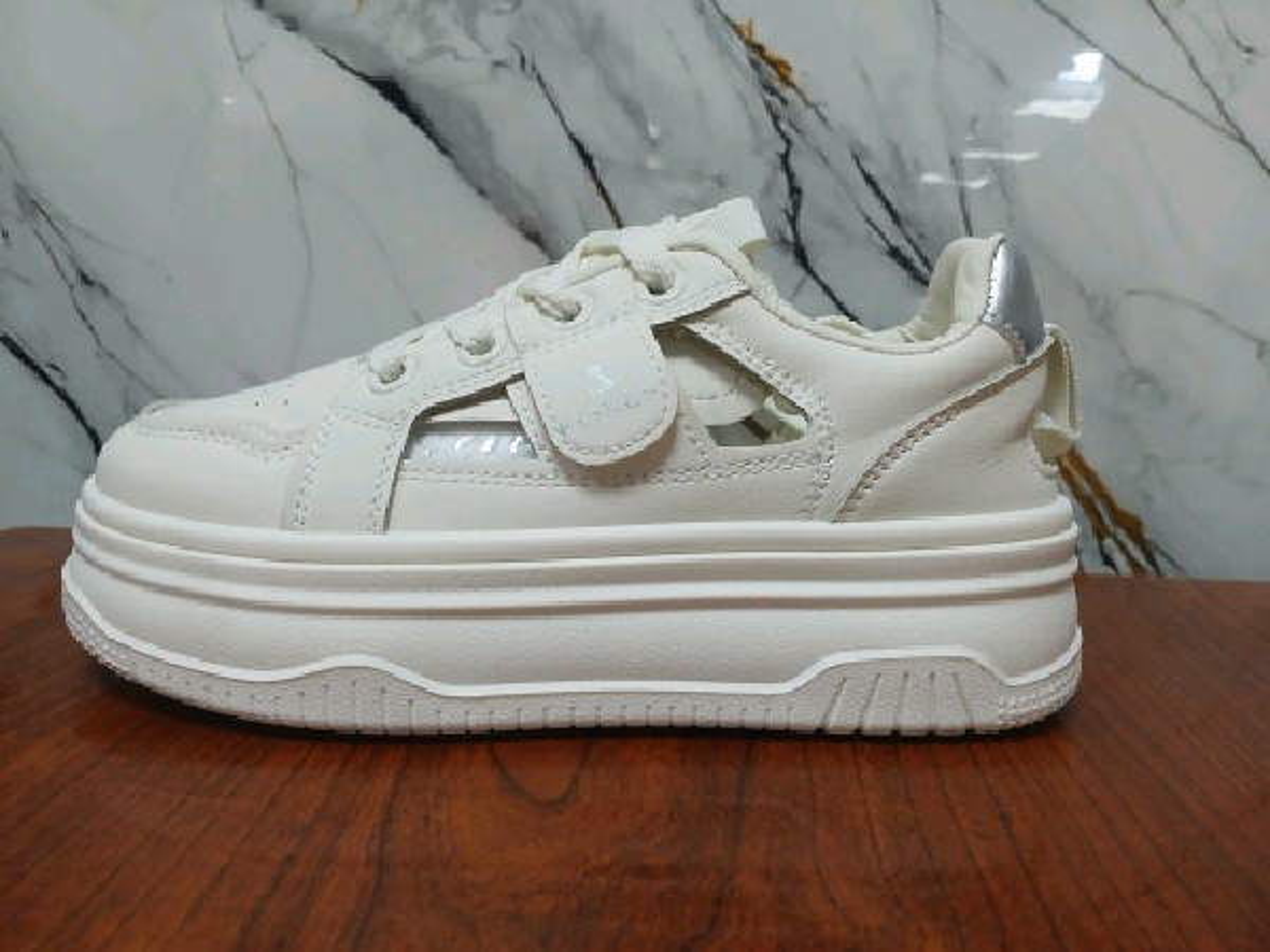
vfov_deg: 53.1
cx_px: 635
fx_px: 954
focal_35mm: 26
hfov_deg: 67.3
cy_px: 476
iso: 250
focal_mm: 3.98
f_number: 1.8
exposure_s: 1/60.2
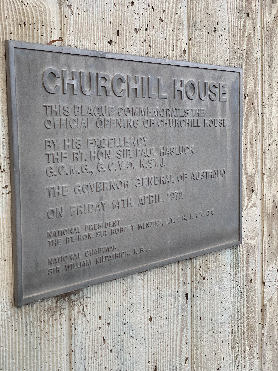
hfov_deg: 28.0
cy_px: 186
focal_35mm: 52
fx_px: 557
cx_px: 139
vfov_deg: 36.8
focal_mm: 6
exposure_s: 1/122
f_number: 2.4
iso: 64
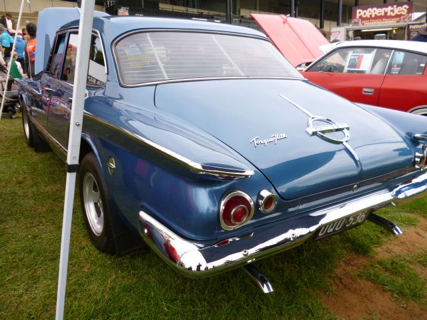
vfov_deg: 49.7
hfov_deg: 63.4
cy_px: 160
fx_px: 345
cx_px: 214
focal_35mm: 28
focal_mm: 5
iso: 100
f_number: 3.1
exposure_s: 1/320
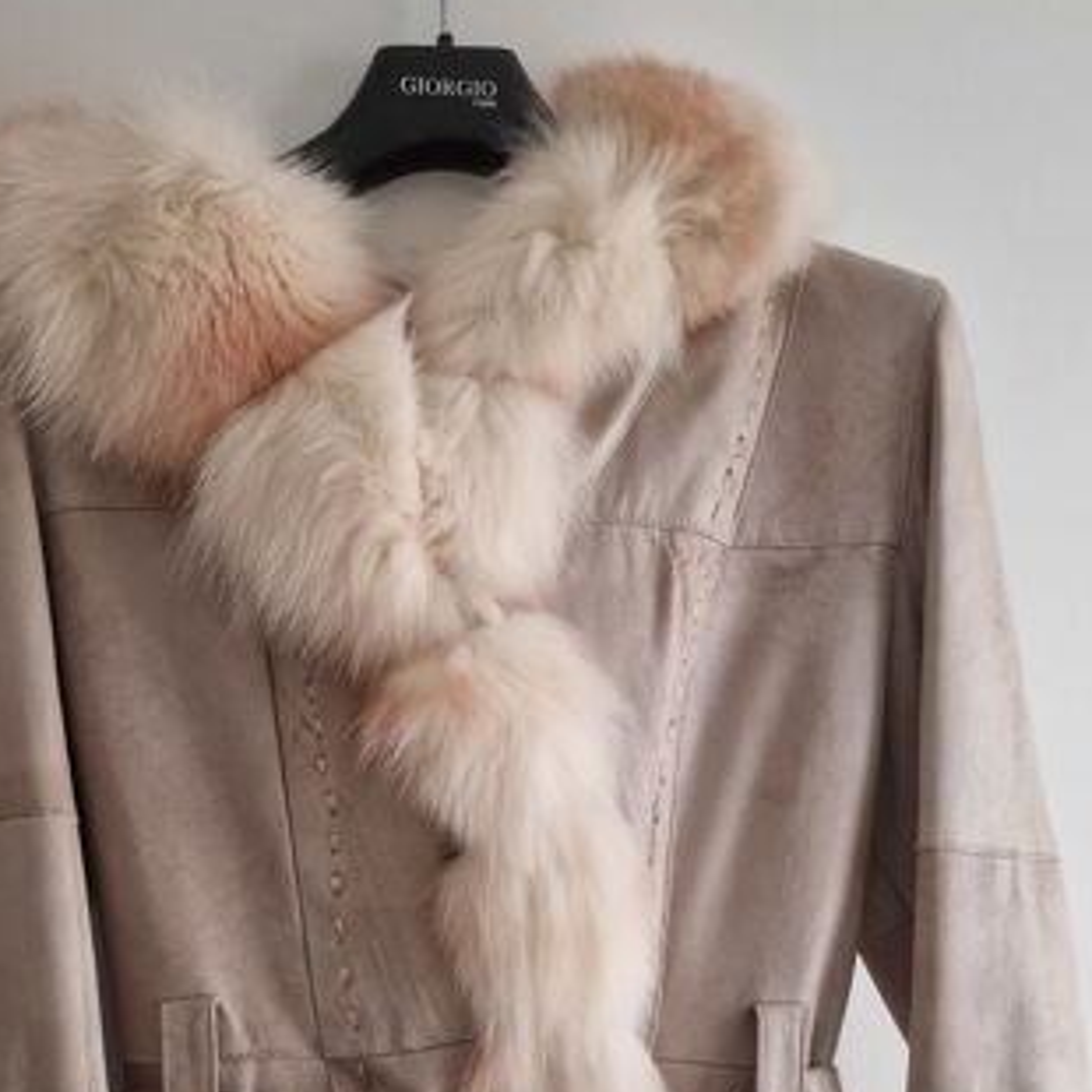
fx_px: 1499
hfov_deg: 39.9
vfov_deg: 38.7
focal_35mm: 42
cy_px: 856
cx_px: 472
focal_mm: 6.4
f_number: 1.8
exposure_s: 1/100
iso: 1000
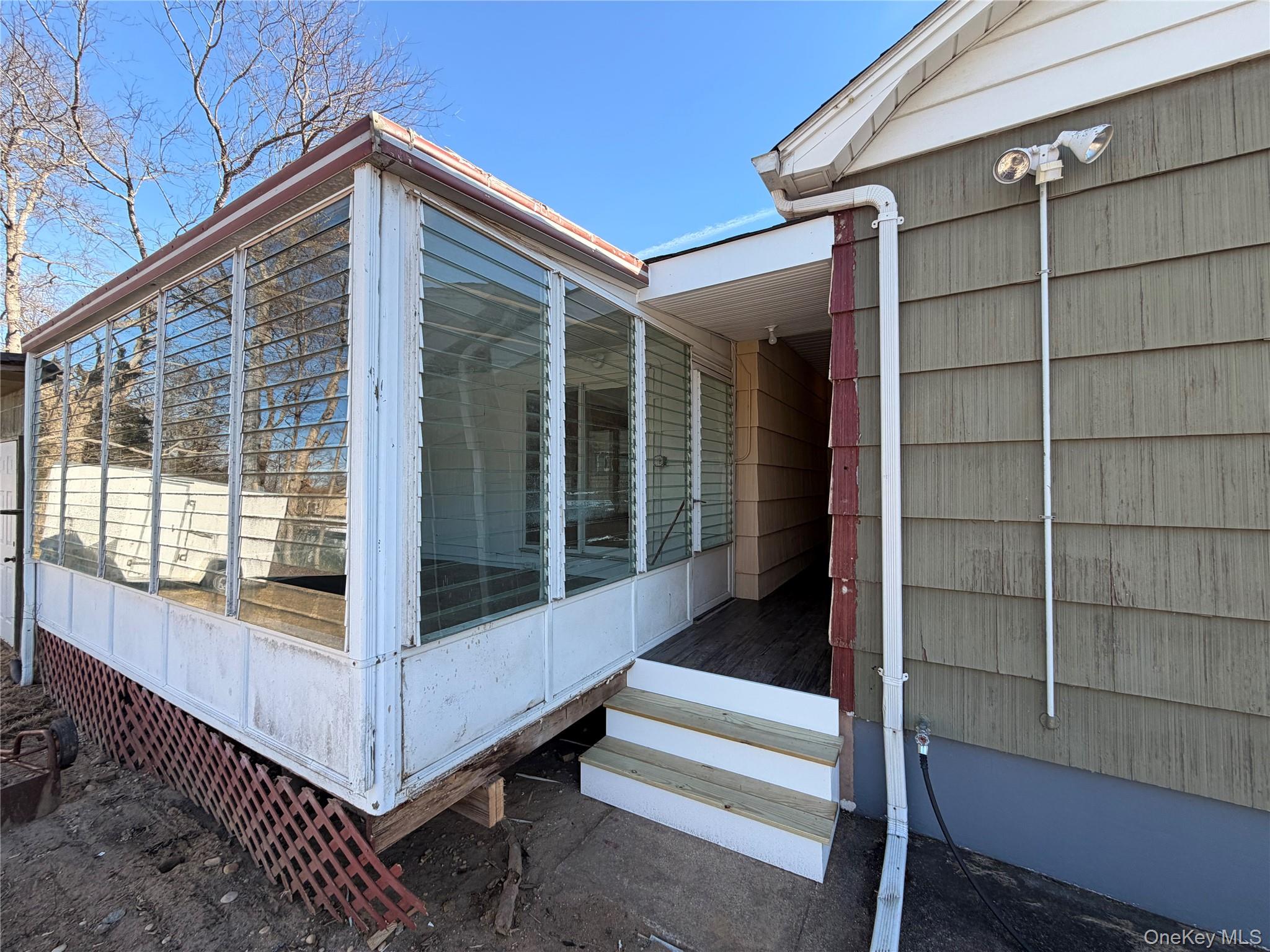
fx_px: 514
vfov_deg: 85.7
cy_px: 476
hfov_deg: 102.1
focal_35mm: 14
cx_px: 635
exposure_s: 1/502
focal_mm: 2.22
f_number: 2.2
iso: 50
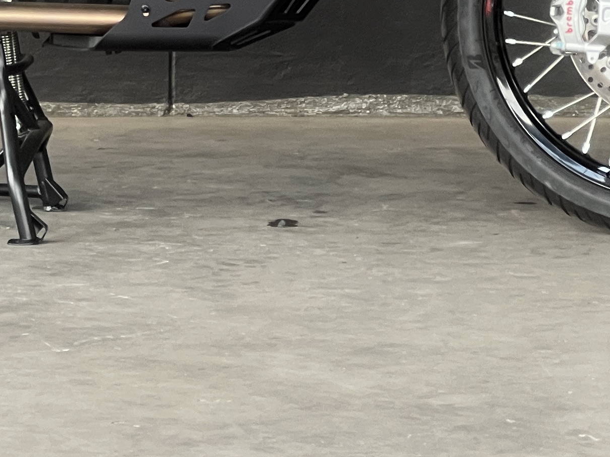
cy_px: -228
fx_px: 4529
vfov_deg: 5.7
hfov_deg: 7.7
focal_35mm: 257
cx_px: 153
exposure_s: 1/99
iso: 80
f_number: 2.8
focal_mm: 9
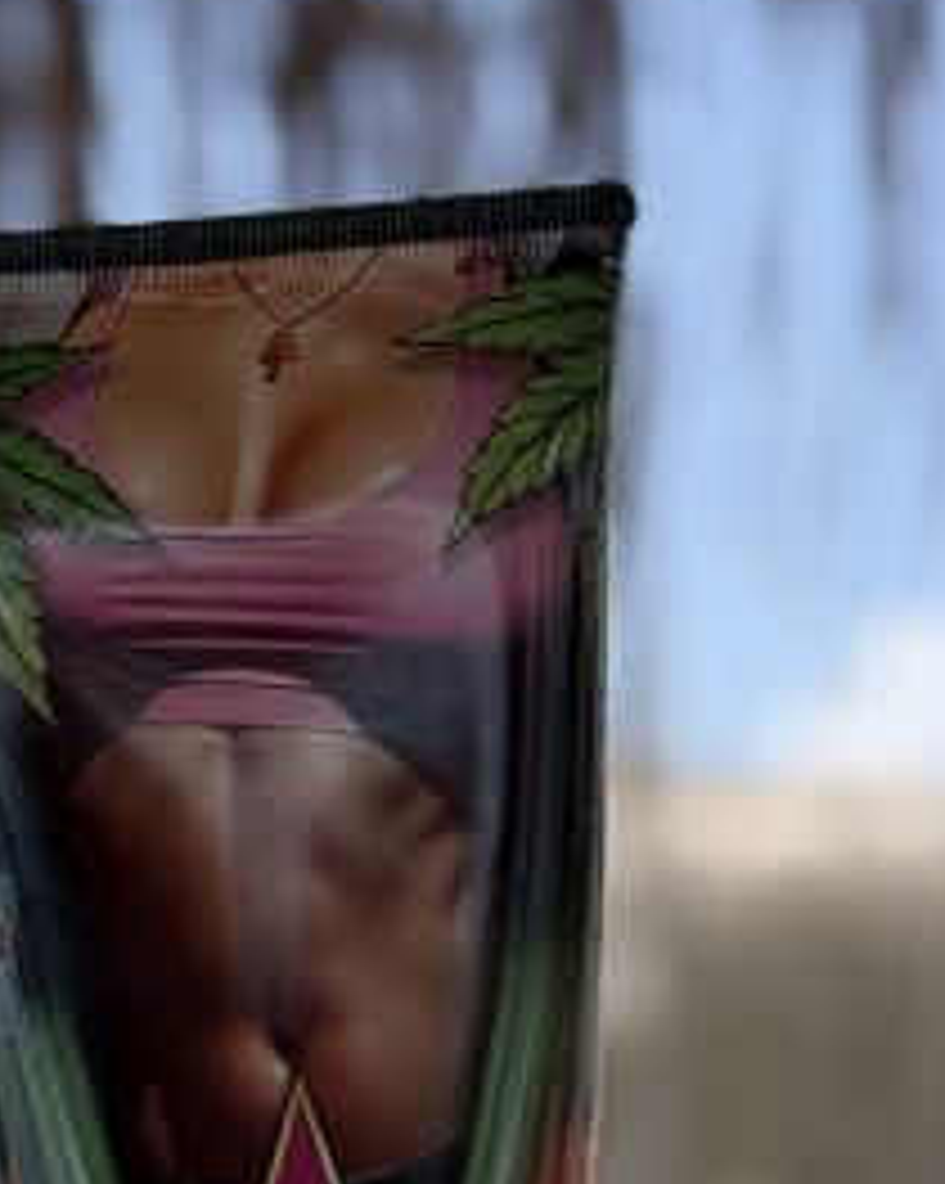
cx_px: 279
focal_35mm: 107
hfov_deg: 14.3
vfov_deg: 17.6
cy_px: 1139
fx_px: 3745
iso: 100
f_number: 1.78
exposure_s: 1/1403
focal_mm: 6.76
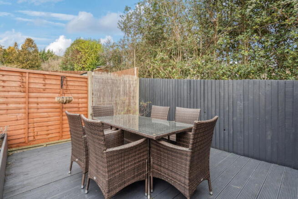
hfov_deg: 96.7
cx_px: 149
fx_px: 132
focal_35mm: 16
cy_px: 100
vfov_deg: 73.8
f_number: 5.6
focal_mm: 16
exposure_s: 1/60
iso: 320
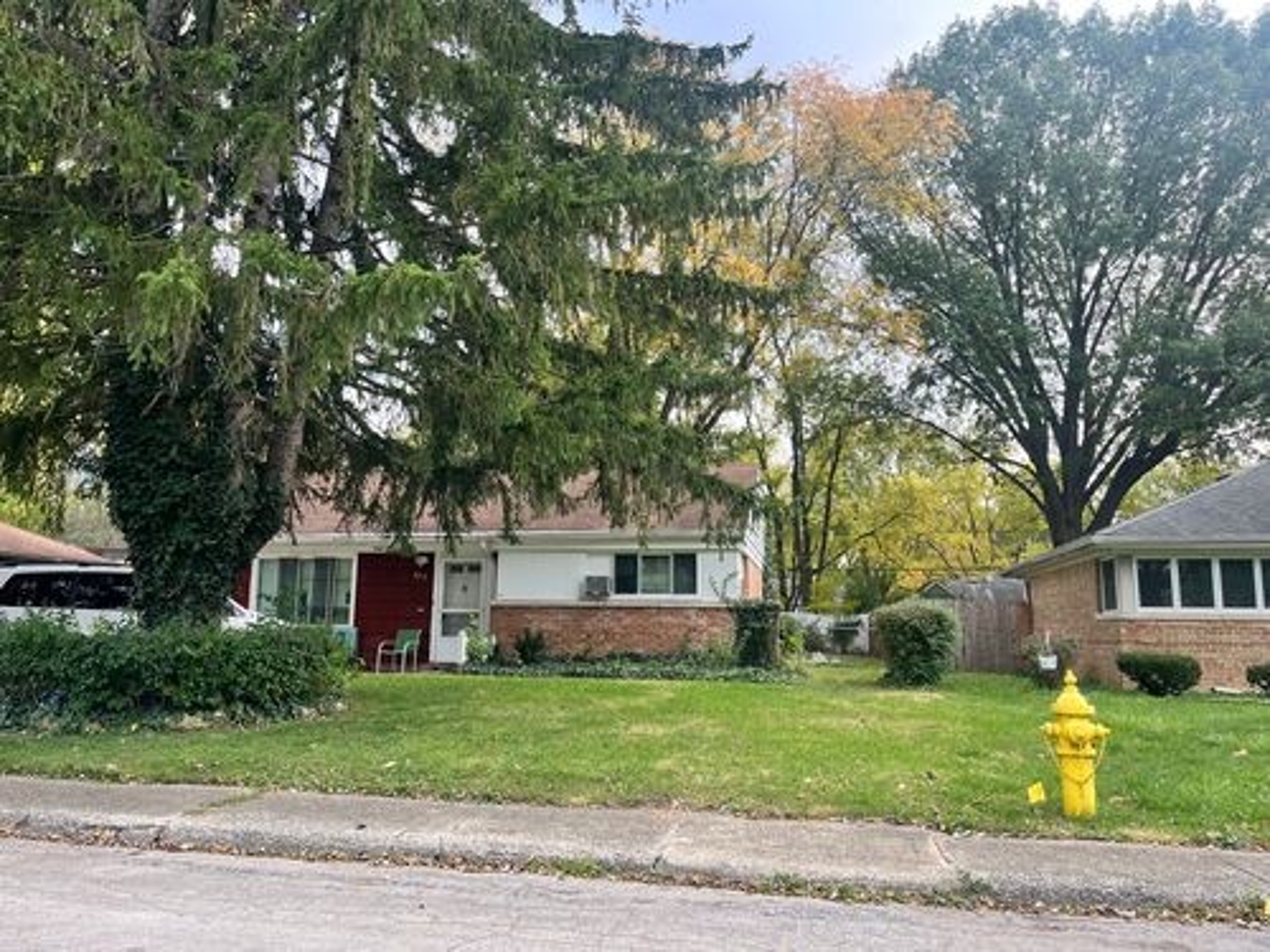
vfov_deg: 53.1
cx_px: 635
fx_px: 954
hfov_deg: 67.3
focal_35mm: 26
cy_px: 476
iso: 50
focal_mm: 5.1
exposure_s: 1/563
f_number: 1.6
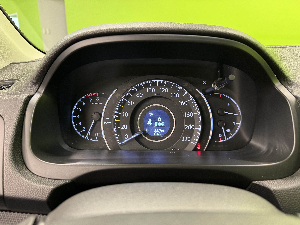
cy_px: 112
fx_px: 208
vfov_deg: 56.8
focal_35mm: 24
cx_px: 150
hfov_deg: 71.6
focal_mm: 6.76
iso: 800
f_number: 1.78
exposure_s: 1/33
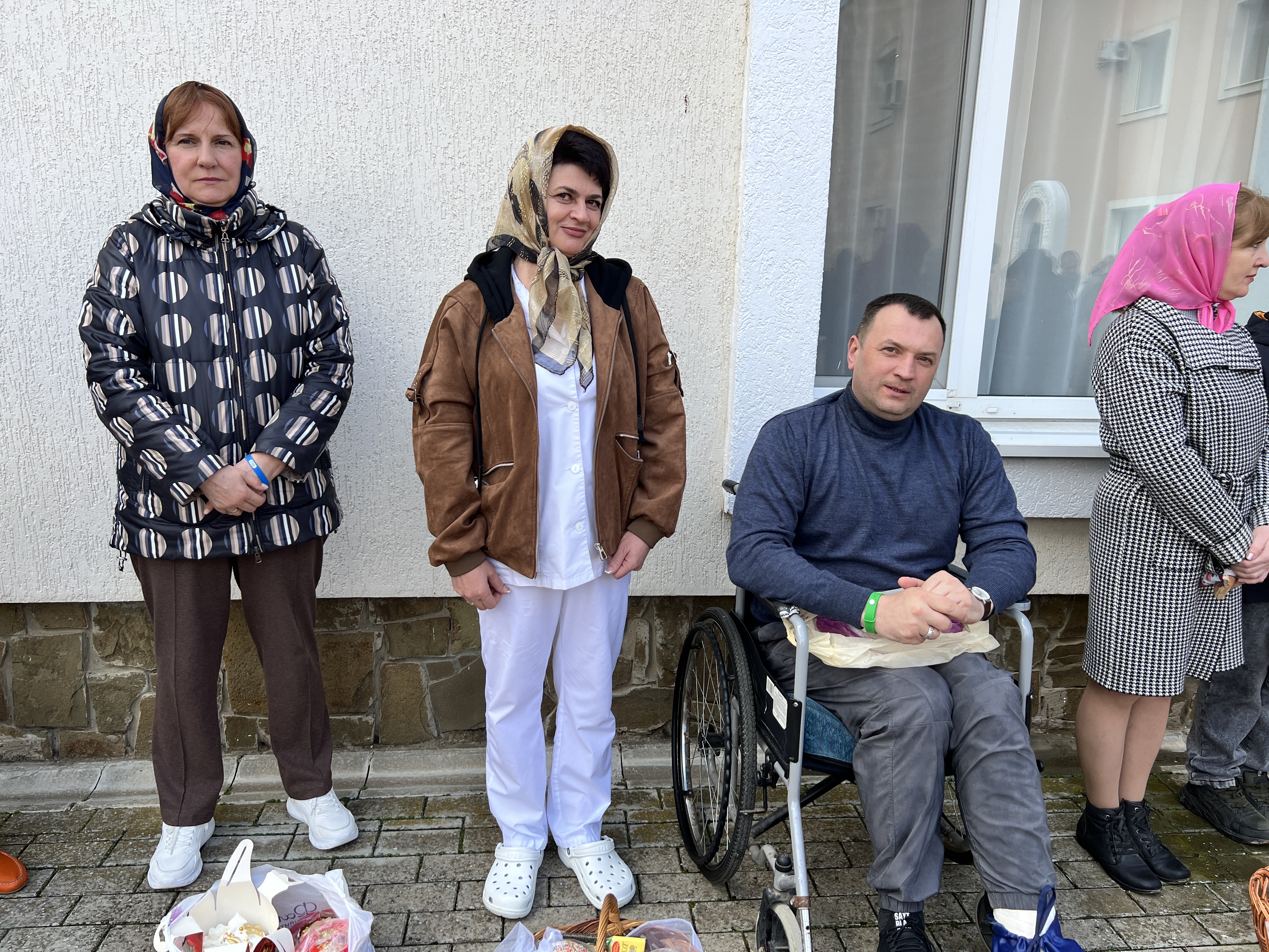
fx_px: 953
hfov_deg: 67.3
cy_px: 476
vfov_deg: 53.1
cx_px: 634
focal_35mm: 26
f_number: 1.5
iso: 50
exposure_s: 1/718
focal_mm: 5.7
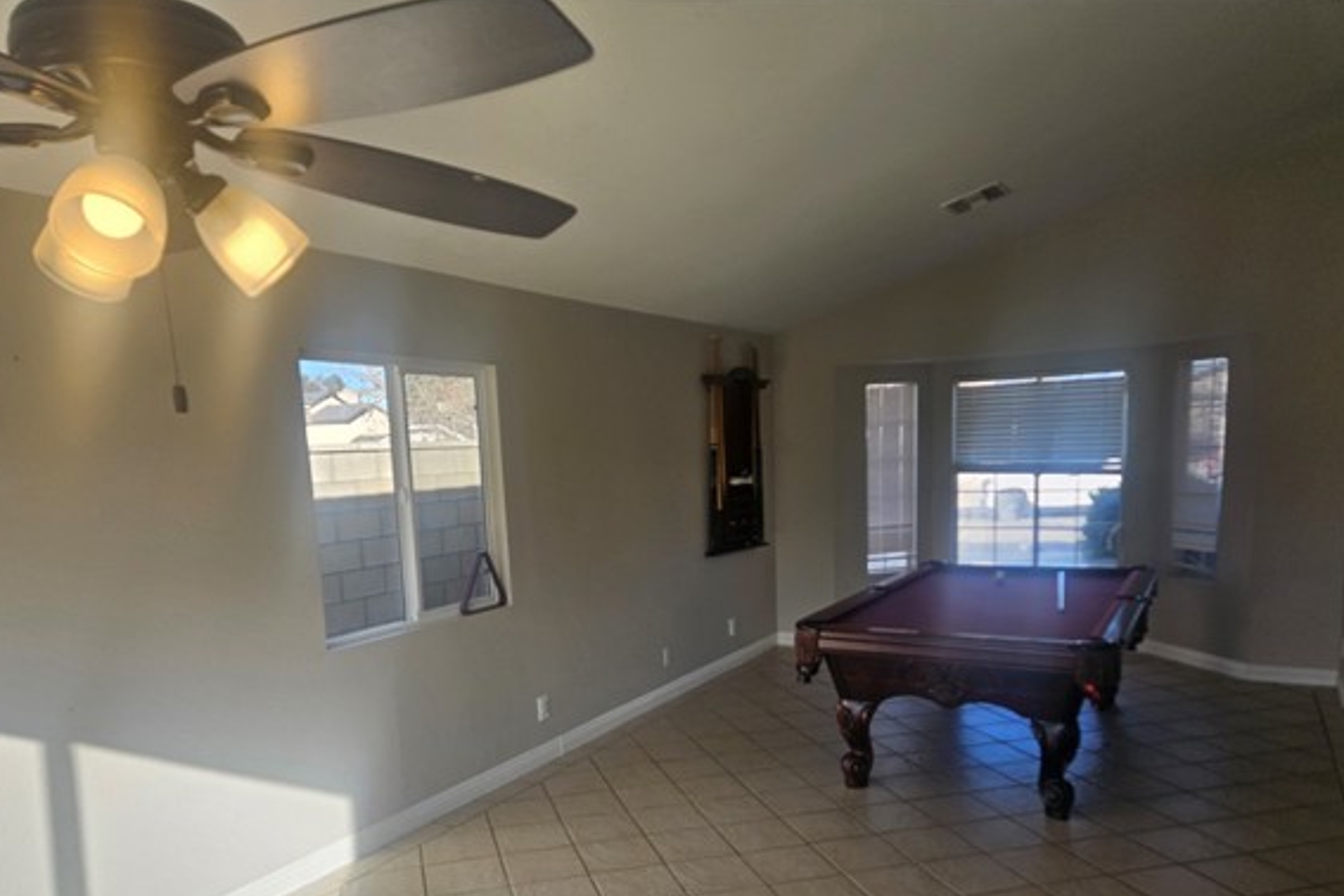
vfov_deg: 47.5
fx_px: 1008
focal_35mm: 27
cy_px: 559
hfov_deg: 67.4
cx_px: 647
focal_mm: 5.4
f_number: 1.8
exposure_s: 1/324
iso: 25
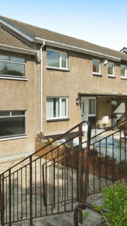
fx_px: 180
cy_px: 111
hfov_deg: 36.2
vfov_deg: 64.3
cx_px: 10
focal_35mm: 30
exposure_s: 1/1000
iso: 80
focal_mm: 3.6
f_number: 4
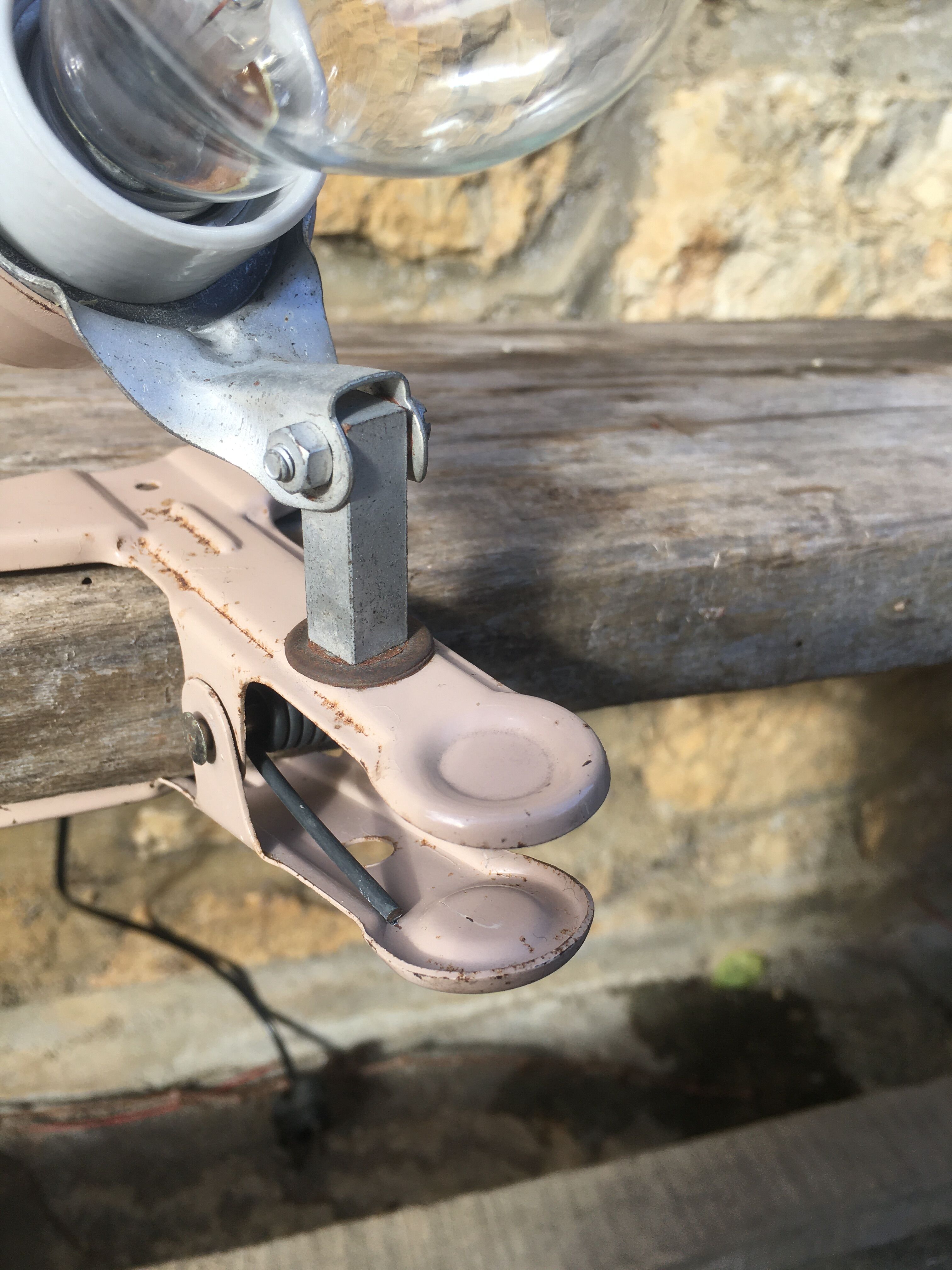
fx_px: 1063
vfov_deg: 61.7
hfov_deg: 48.2
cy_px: 635
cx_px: 476
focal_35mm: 29
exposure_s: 1/323
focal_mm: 4.15
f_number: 2.2
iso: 25
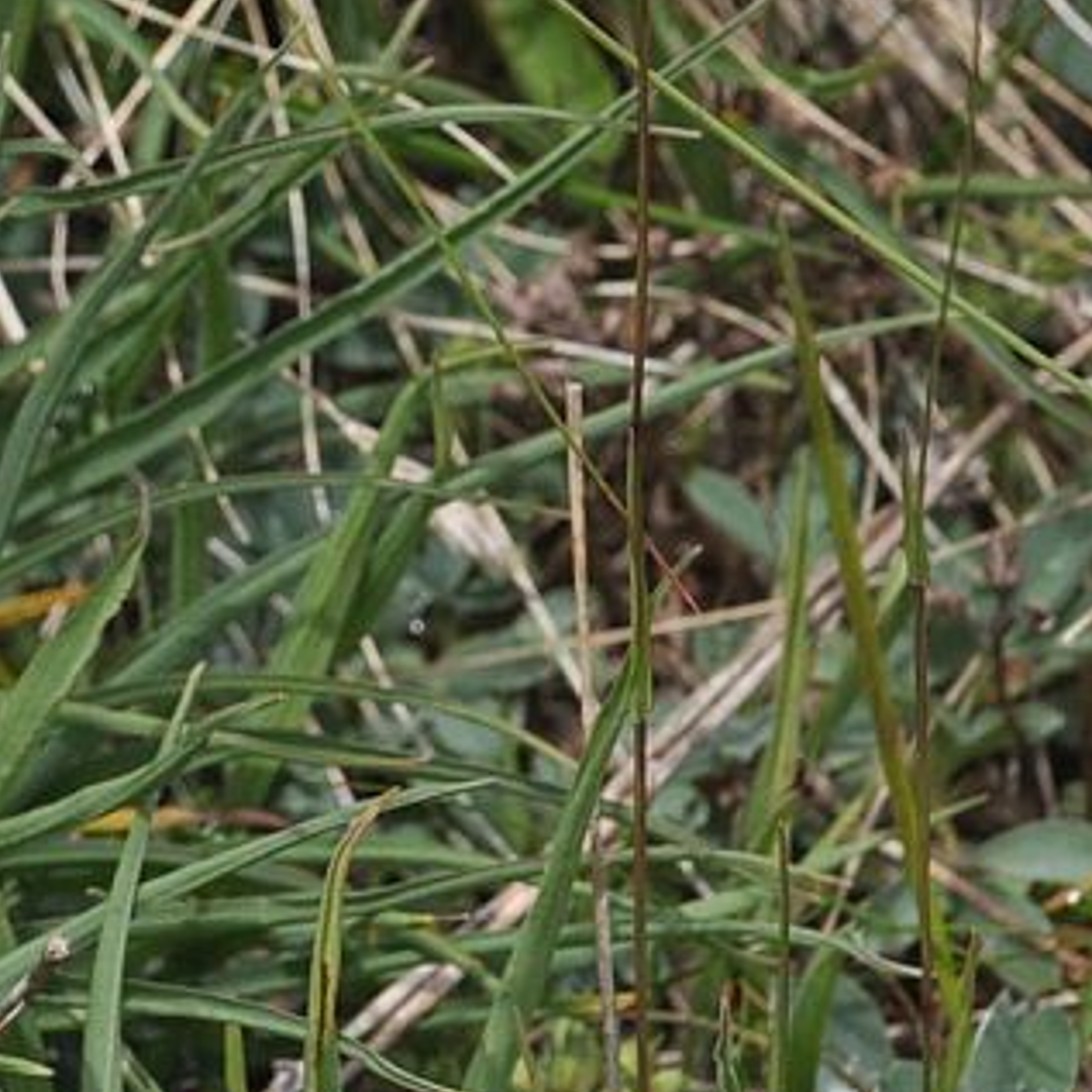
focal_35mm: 392
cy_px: -181
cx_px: -965
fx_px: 13981
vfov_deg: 4.5
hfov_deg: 4.4
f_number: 8
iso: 400
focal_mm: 75
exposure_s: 1/1600
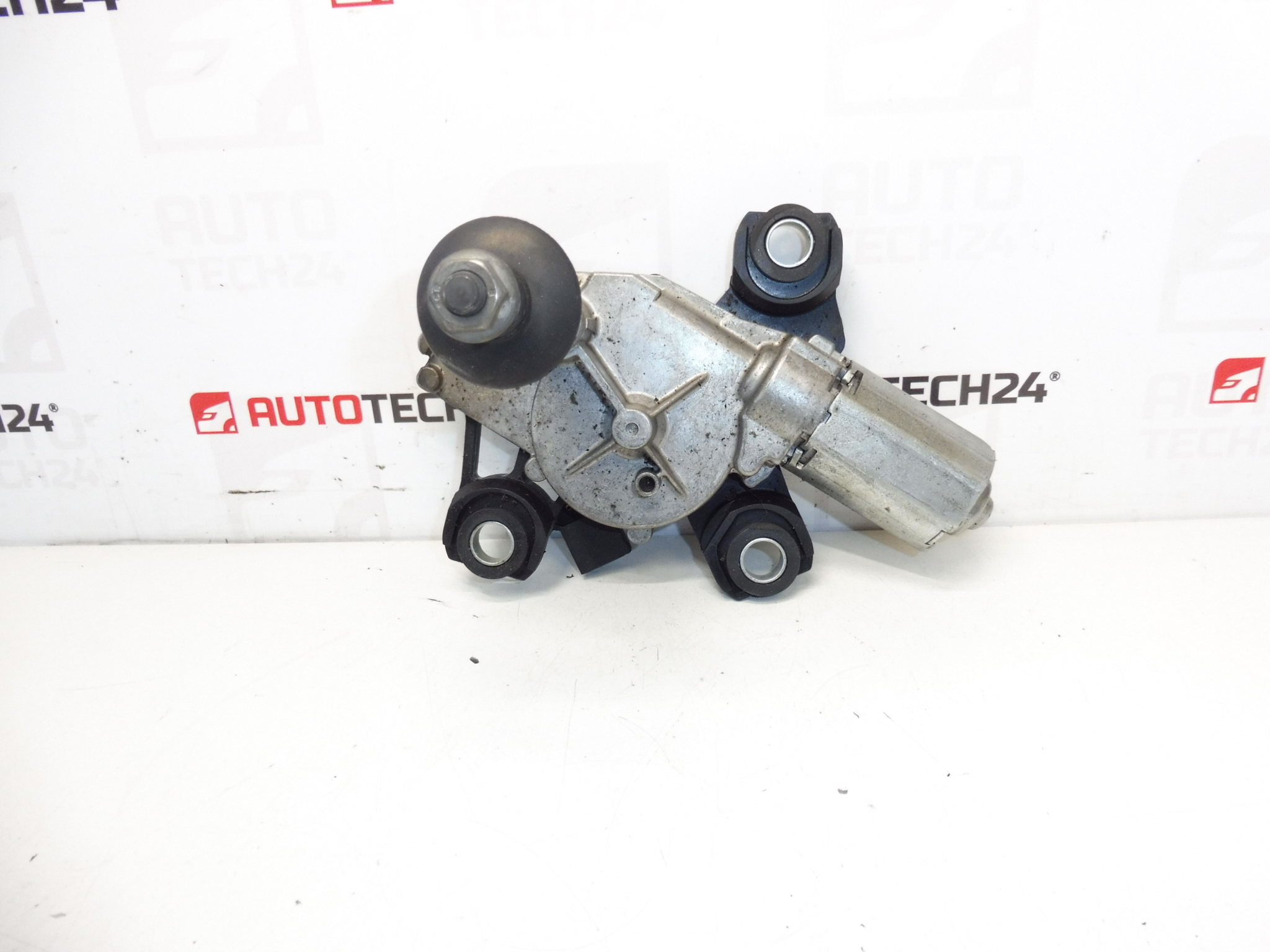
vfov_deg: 56.8
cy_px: 476
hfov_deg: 71.6
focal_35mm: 24
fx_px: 881
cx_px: 635
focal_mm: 4.3
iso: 200
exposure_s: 1/60
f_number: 3.5
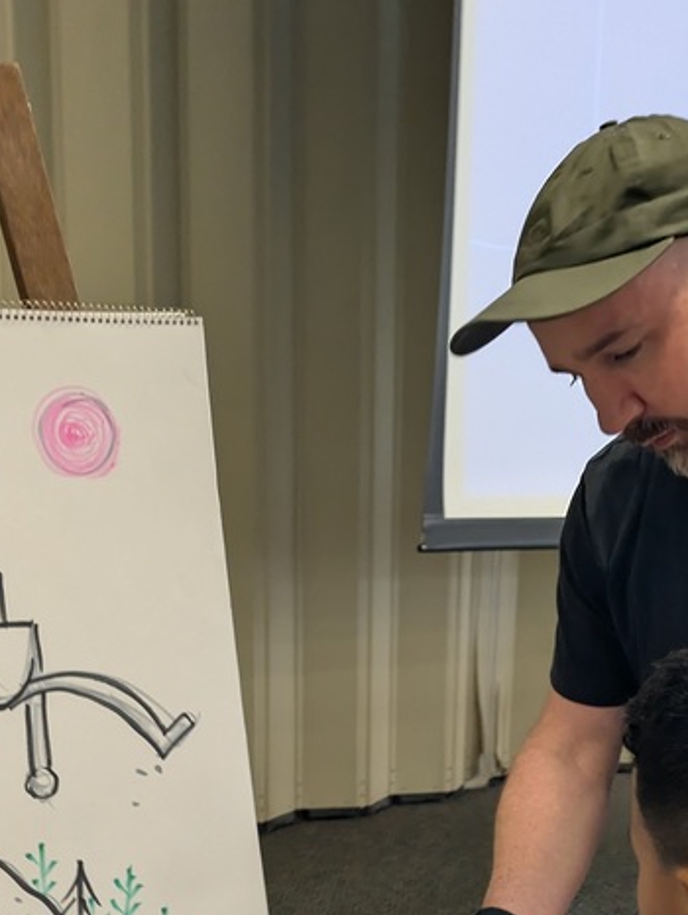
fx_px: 1454
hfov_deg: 26.6
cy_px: 785
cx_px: 351
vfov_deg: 33.4
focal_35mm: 55
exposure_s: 1/60
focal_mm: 5.43
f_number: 1.89
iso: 354
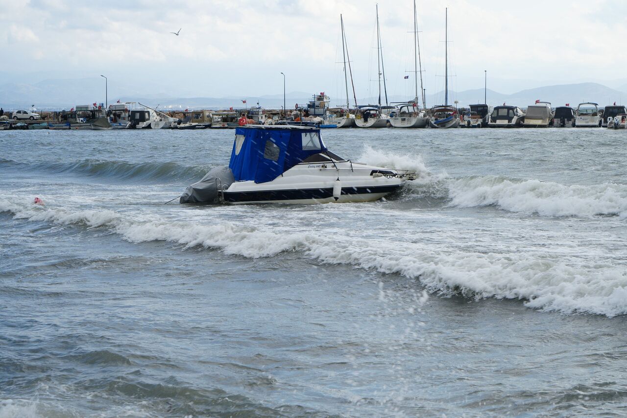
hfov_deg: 28.8
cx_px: 314
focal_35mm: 70
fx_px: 1219
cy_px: 209
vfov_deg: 19.5
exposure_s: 1/160
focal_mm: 70
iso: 100
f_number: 8
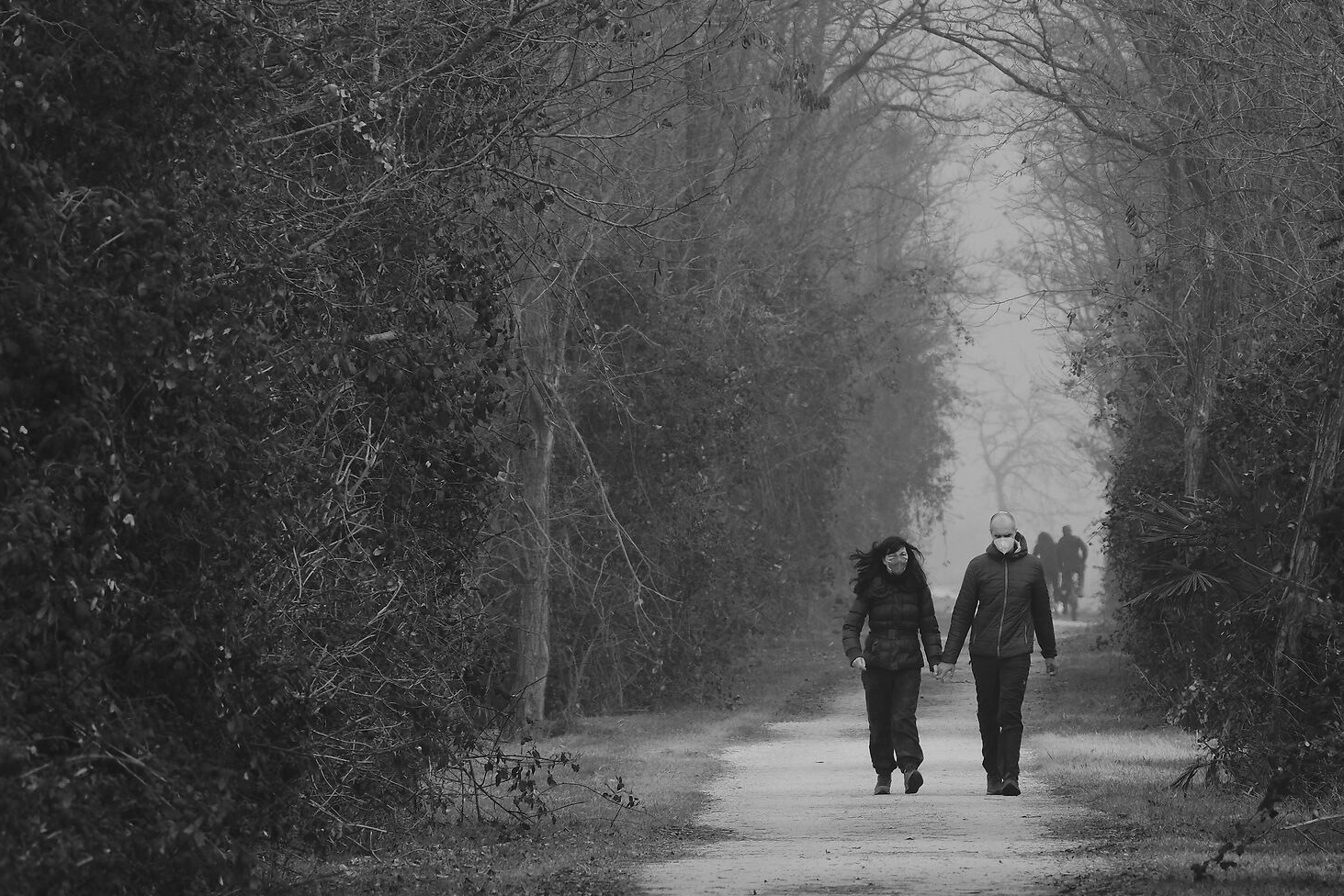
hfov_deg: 2.8
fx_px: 27556
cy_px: 419
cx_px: 1011
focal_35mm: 738
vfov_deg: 1.9
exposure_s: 1/125
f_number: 9
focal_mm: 300
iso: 160
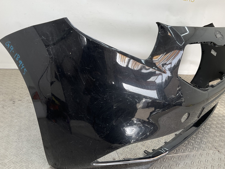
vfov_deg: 41.7
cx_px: 126
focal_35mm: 34
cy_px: 93
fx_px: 221
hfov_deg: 53.8
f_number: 1.8
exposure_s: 1/120
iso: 16
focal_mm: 3
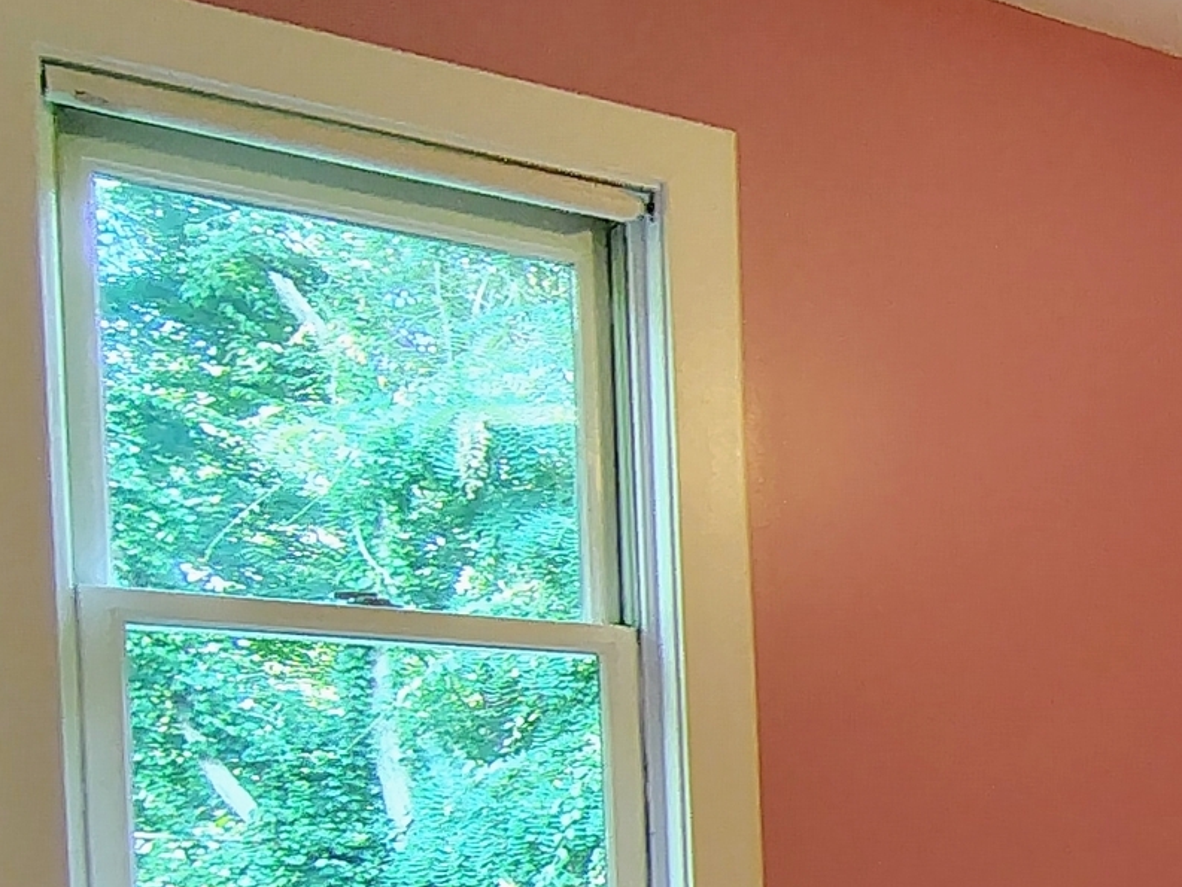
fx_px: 2117
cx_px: 1956
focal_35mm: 62
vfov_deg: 22.3
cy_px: 985
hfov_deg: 22.7
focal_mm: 2.13
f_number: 2.2
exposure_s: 1/30
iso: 369
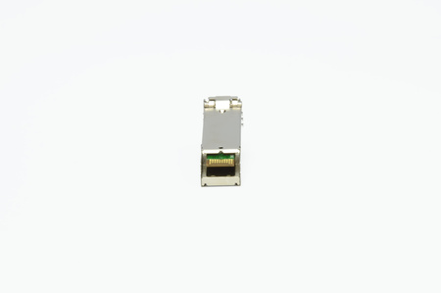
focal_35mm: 128
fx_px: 1560
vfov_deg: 10.7
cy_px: 146
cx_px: 220
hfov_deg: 16.1
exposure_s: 1/2
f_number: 16
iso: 100
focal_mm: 85
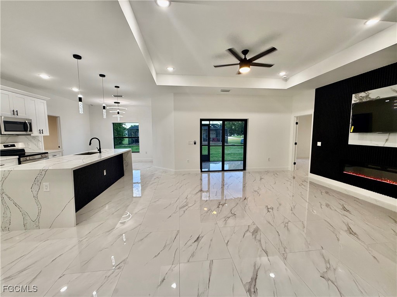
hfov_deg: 102.1
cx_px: 198
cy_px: 148
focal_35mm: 14
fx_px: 161
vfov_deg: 85.7
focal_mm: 2.22
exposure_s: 1/120
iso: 160
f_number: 2.2
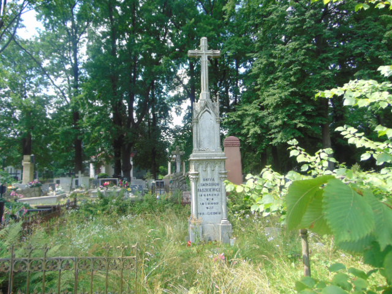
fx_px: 283
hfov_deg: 69.4
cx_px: 196
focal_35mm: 25
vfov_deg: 54.9
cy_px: 147
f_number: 3
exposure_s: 1/250
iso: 80
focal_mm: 4.5
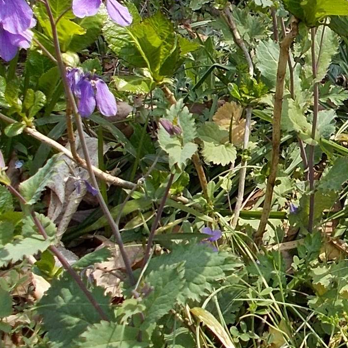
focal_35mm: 74
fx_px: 842
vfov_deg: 22.9
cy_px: 56
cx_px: 394
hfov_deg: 22.0
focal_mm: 4.6
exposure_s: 1/400
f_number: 3.2
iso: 80
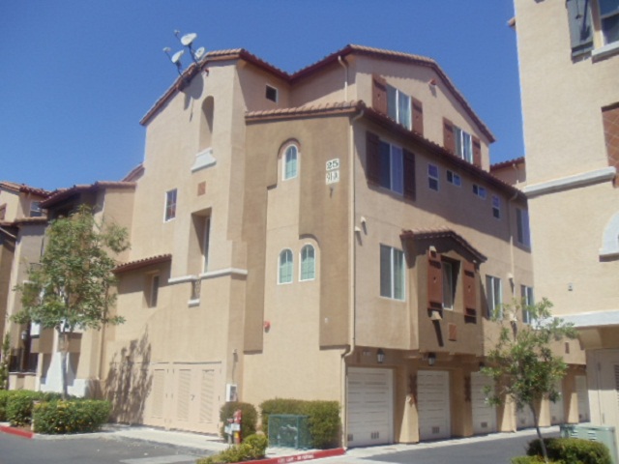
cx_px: 310
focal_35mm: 44
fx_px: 787
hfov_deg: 42.9
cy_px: 232
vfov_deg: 32.9
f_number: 7.1
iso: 80
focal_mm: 6
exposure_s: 1/200
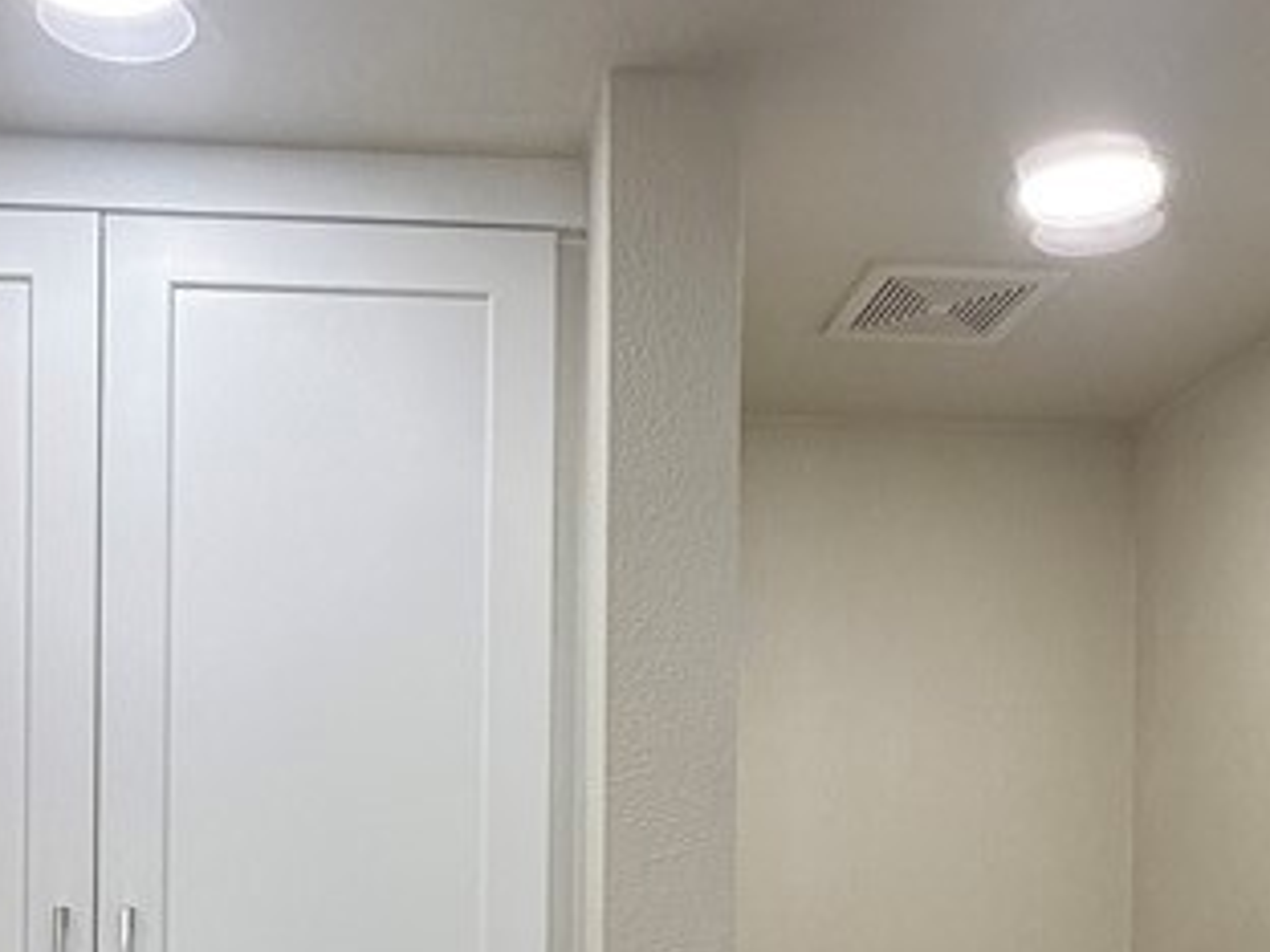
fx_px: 1688
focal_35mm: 46
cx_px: 456
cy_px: 960
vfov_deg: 29.4
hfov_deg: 40.9
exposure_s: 1/139
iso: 64
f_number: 2.2
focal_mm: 2.22
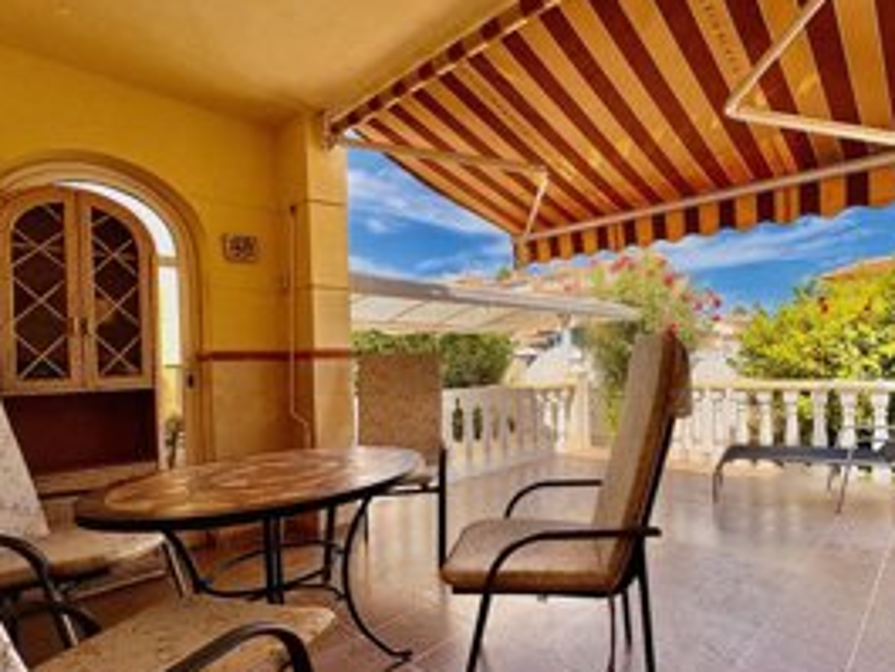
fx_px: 491
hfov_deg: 82.5
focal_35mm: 19
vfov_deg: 68.6
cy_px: 365
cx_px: 578
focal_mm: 2.22
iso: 50
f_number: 2.2
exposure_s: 1/2273
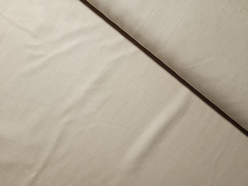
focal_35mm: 26
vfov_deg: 53.1
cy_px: 93
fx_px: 186
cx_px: 124
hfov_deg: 67.3
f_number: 1.8
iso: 50
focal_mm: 5.4
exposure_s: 1/50
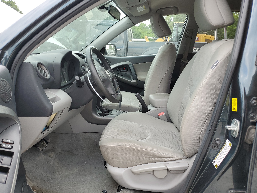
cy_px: 96
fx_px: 193
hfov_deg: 67.3
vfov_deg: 53.1
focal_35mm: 26
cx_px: 128
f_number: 1.5
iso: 50
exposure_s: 1/455
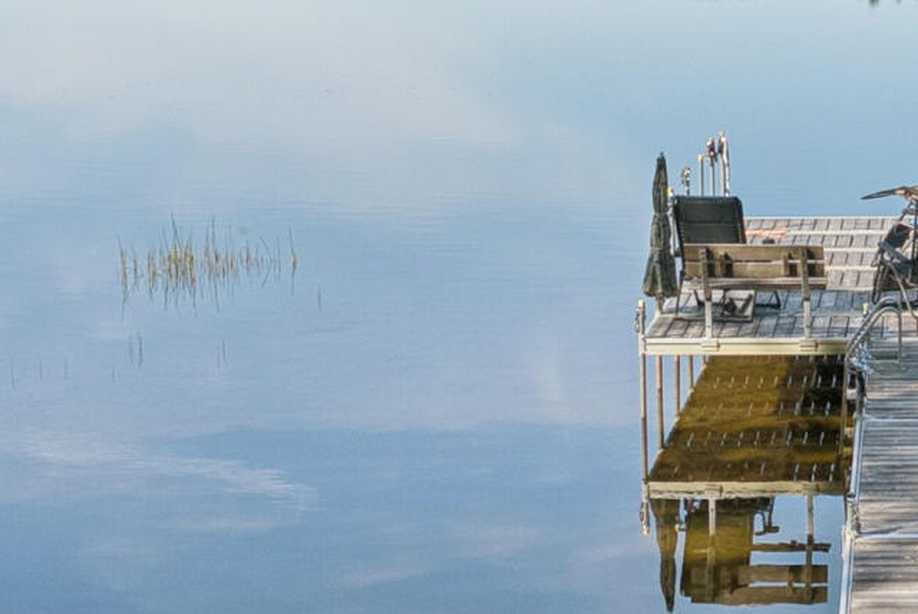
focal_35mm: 89
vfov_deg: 15.4
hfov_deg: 21.9
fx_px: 2272
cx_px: 954
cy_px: 262
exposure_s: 1/800
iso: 320
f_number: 7.1
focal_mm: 19
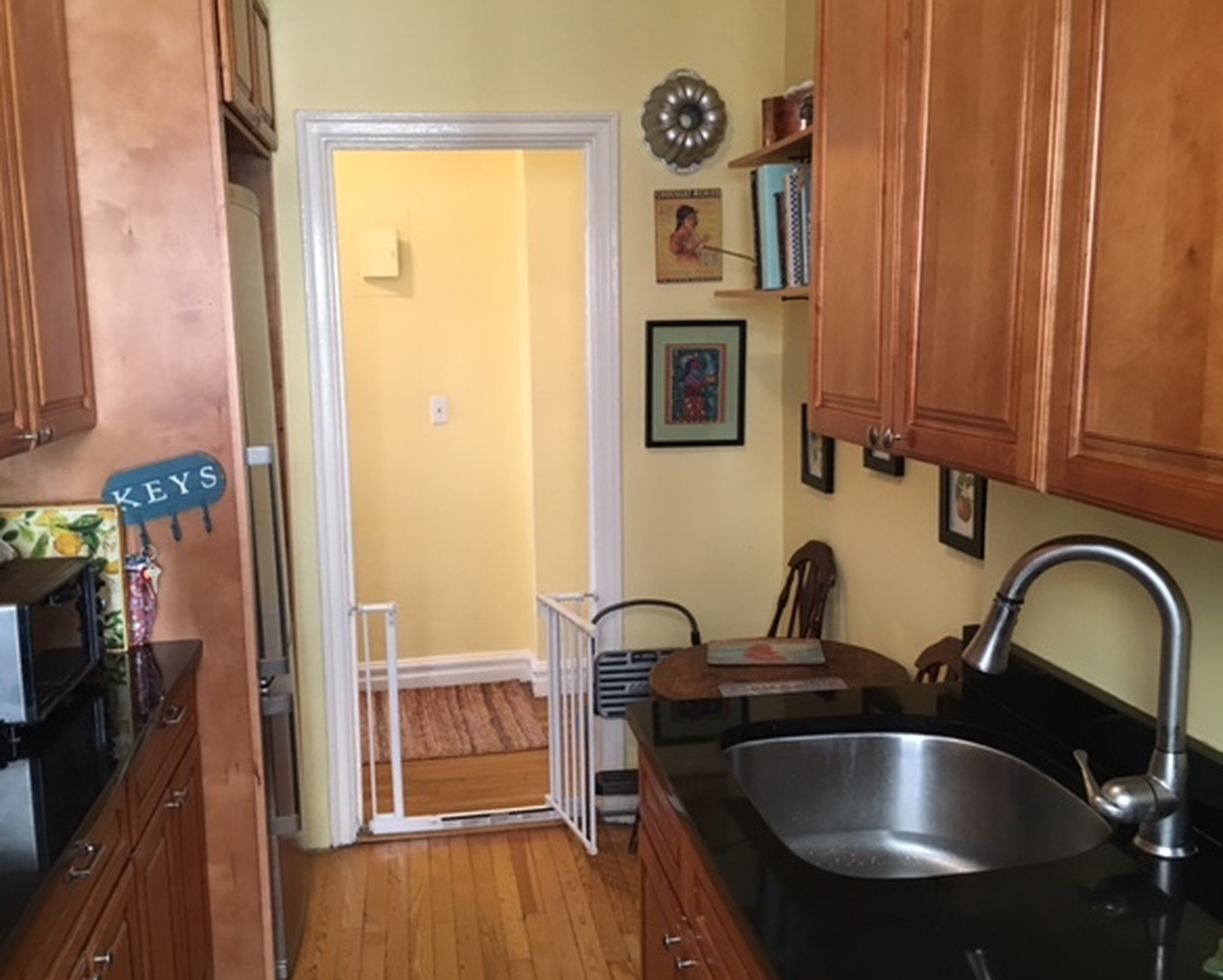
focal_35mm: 31
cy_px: 490
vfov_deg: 47.2
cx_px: 570
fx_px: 1123
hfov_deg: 57.1
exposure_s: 1/30
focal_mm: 4.15
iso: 125
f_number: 2.2
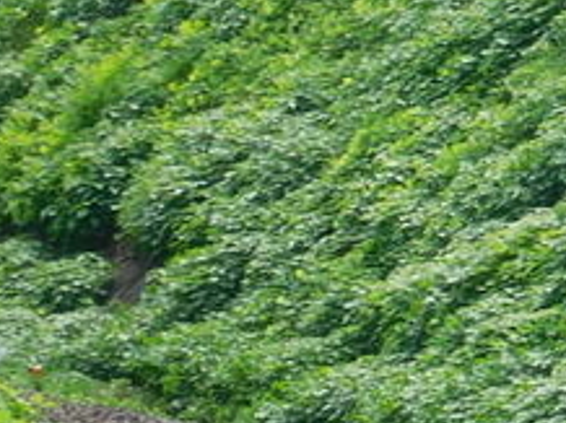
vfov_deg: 2.7
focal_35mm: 545
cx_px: 1514
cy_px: 1038
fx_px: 8901
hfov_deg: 3.6
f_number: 4.6
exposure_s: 1/250
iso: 140
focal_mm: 17.6
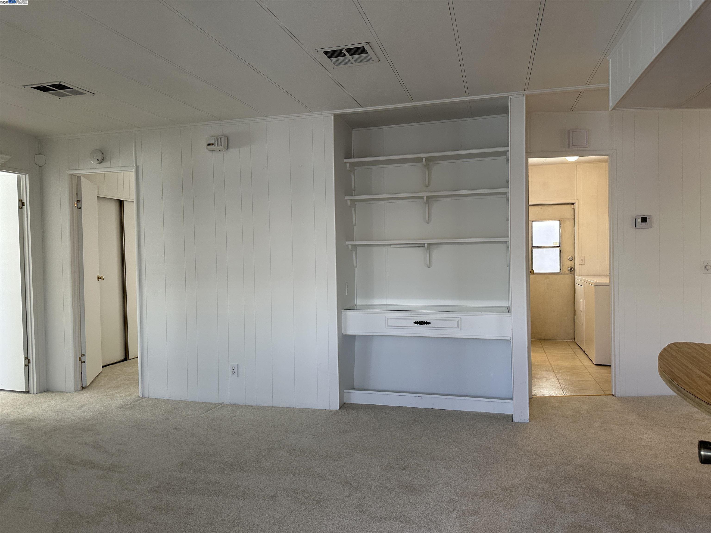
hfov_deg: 71.6
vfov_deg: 56.8
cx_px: 356
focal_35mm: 24
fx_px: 493
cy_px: 266
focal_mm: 6.86
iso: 160
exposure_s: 1/120
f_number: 1.78
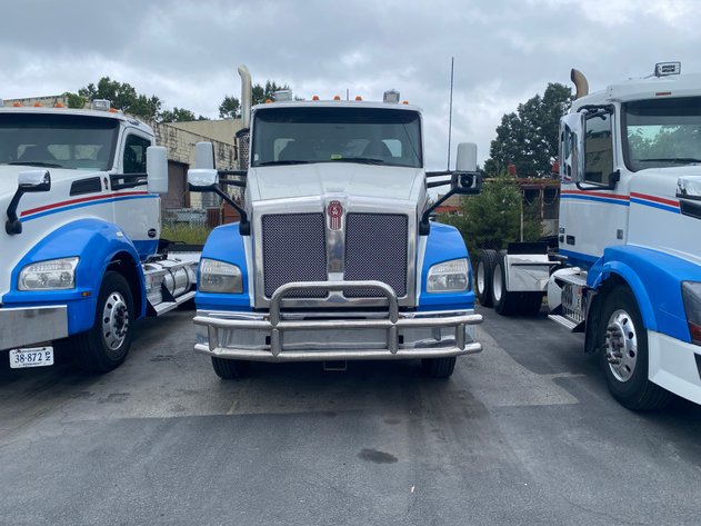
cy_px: 263
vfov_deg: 53.0
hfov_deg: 67.3
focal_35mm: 26
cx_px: 350
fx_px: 526
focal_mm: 4.25
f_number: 1.8
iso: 32
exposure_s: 1/1272
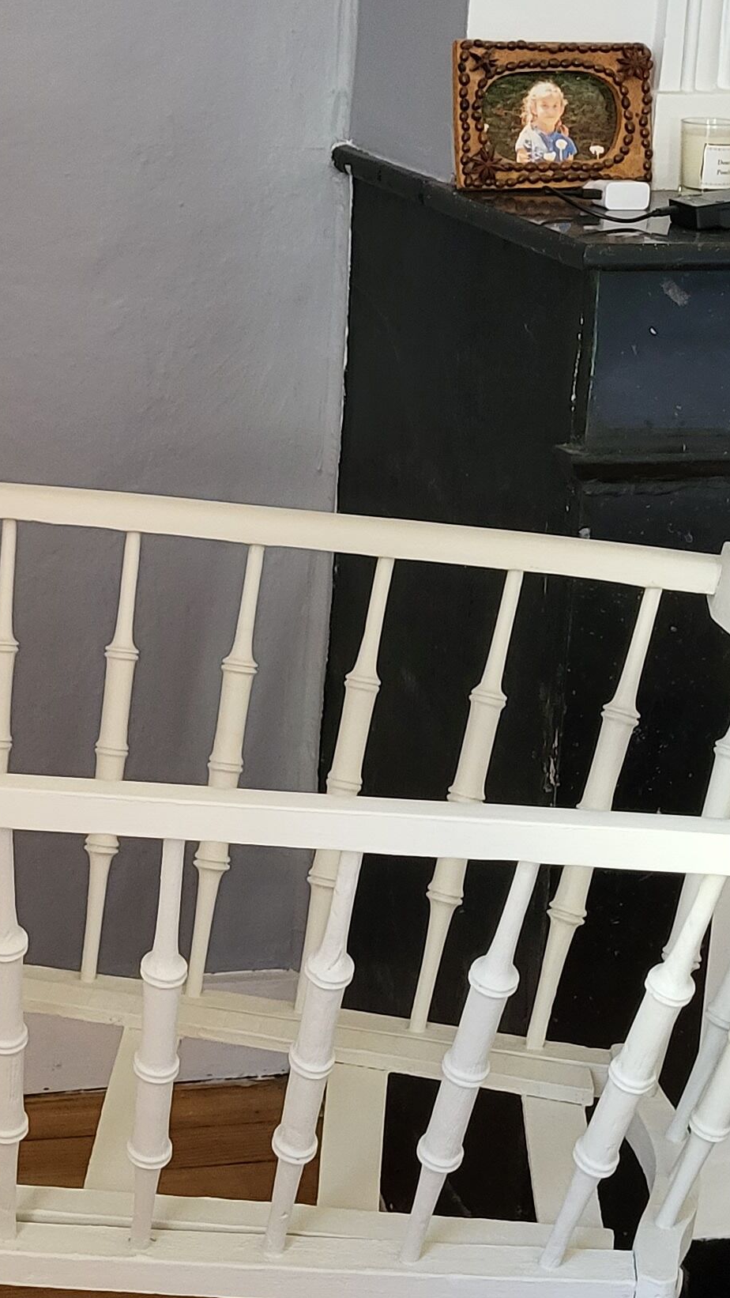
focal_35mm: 69
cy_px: 428
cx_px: 37
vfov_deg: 30.3
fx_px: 2374
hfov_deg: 17.2
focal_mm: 5.4
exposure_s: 1/50
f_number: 1.8
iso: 400
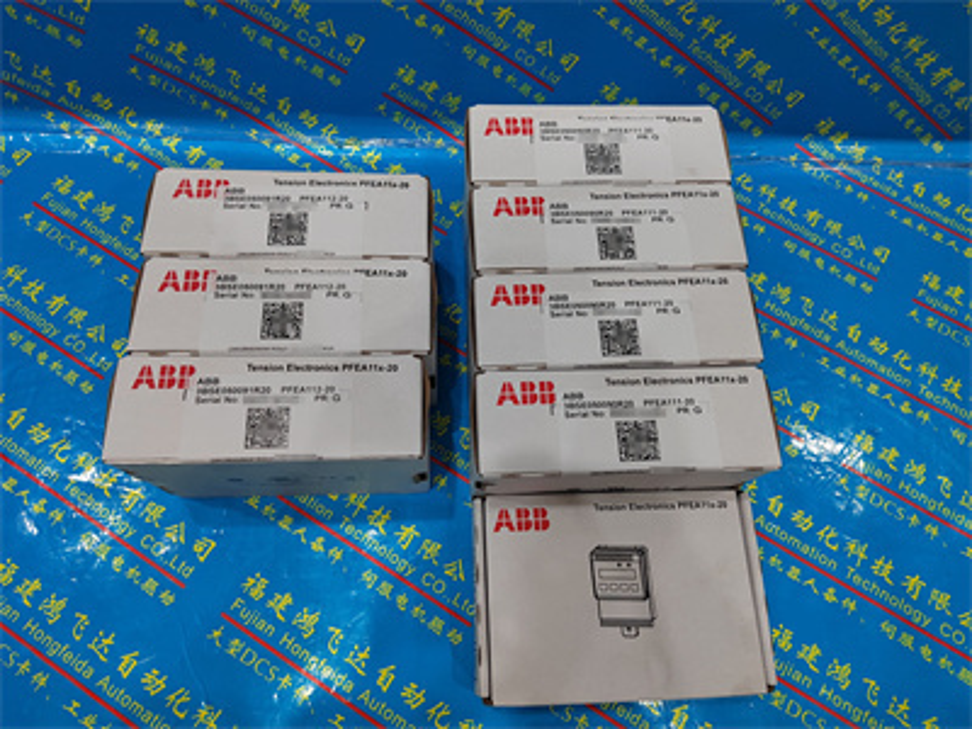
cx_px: 486
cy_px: 364
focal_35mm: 23
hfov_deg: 73.9
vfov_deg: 58.9
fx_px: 646
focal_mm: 5.52
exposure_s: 1/100
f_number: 1.9
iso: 2178
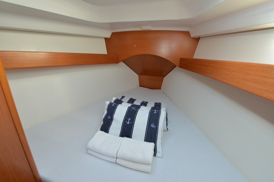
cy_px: 91
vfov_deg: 81.2
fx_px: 107
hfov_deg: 104.3
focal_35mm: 14
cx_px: 137
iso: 1250
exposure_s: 1/80
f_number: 8
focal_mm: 14
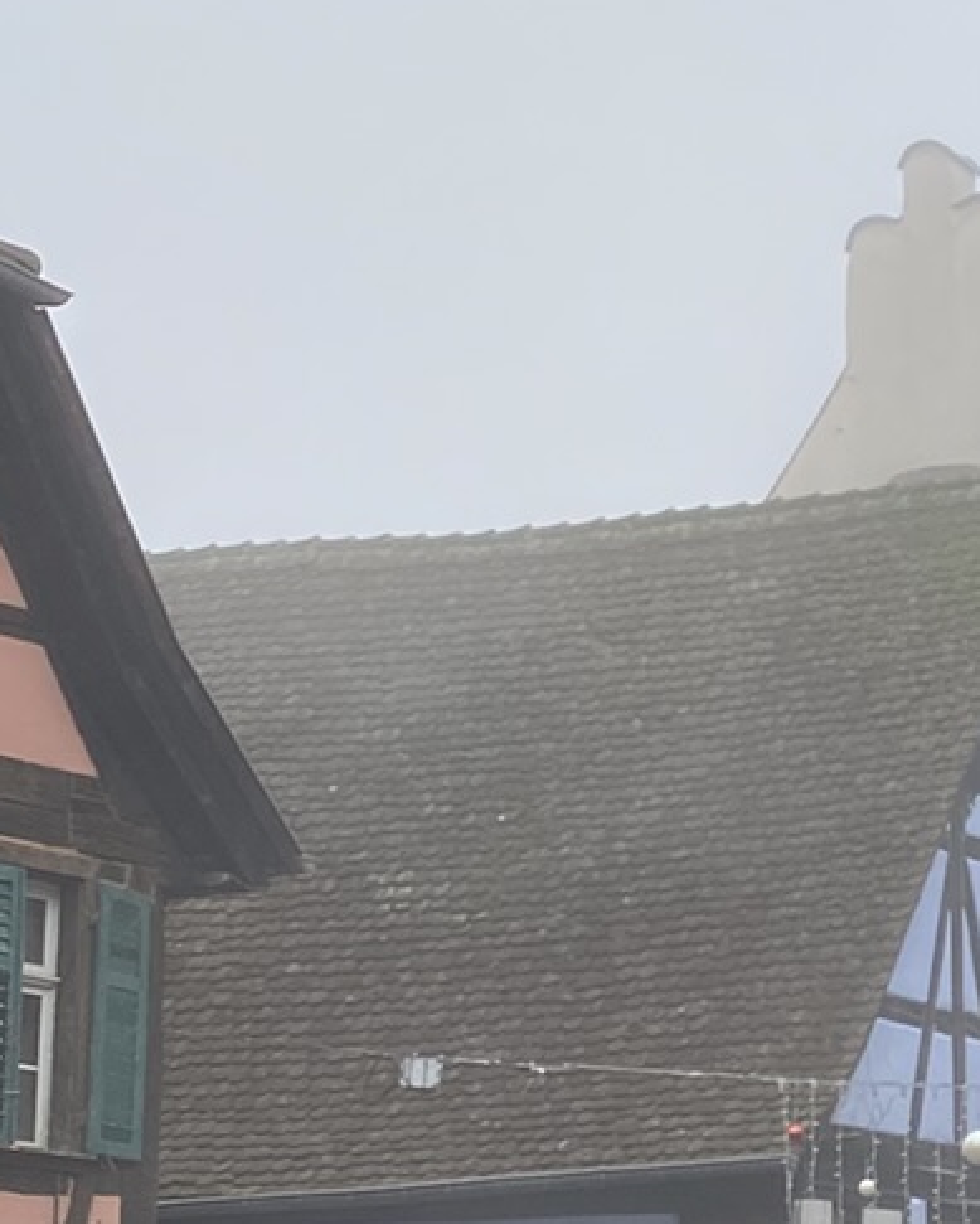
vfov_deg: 17.9
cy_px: 751
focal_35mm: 107
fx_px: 3878
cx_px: 1028
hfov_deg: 14.1
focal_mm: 4.25
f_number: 1.8
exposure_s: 1/582
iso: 32
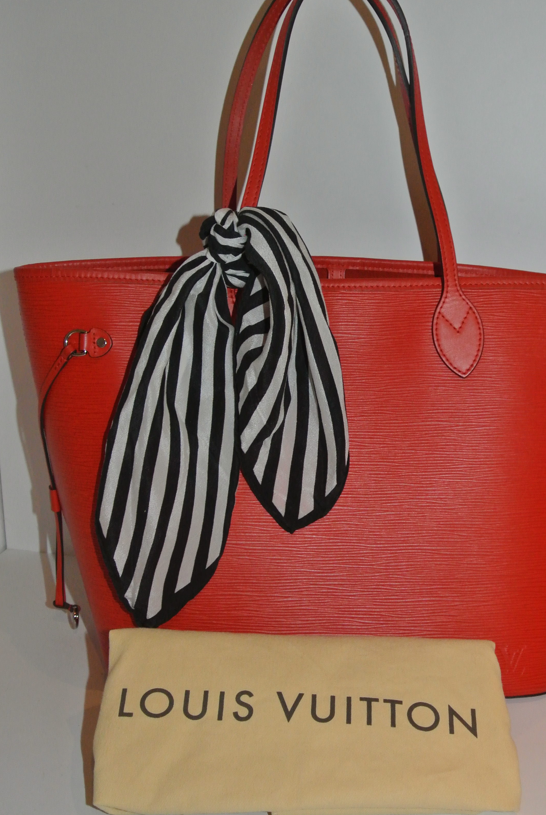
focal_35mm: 44
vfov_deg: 44.4
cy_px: 396
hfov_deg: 30.5
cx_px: 332
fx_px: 998
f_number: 4
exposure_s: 1/60
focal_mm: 13.6
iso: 800
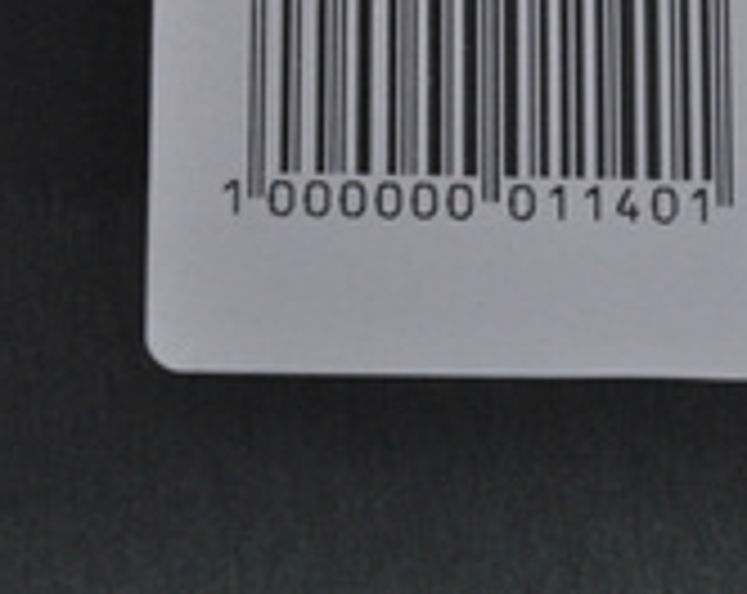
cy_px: 38
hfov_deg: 4.8
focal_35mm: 401
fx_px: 8851
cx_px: 698
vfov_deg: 3.8
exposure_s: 1/125
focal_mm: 105
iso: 3200
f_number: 9.5
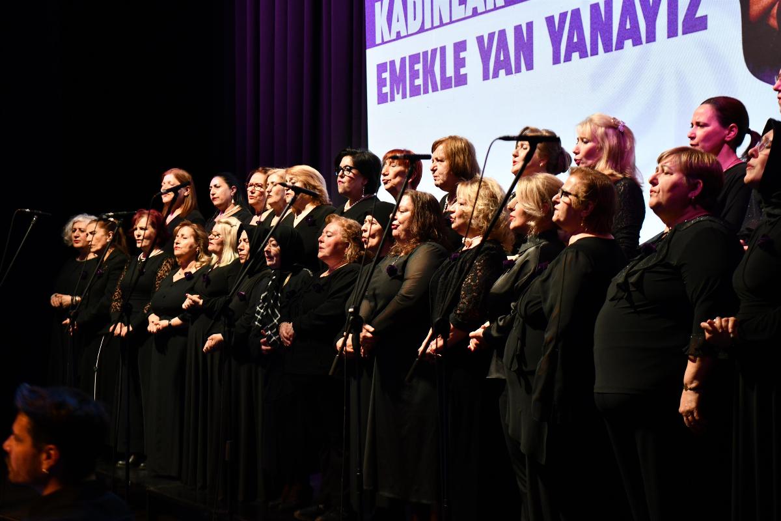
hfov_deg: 28.8
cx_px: 390
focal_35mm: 70
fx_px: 1518
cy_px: 260
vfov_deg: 19.5
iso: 1000
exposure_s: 1/160
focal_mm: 70
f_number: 2.8
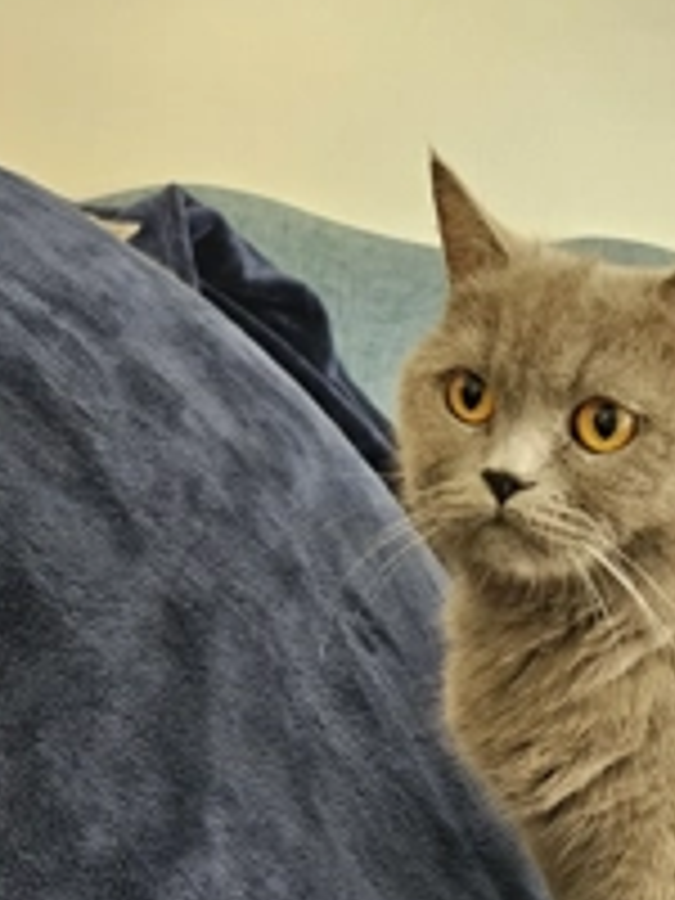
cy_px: 756
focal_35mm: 46
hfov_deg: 30.8
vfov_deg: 39.2
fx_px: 1196
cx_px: 536
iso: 800
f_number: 1.8
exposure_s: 1/100
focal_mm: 5.4
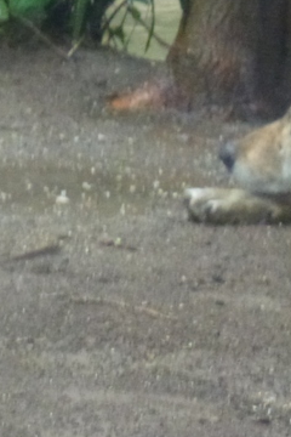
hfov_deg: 1.6
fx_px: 10221
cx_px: 255
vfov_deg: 2.4
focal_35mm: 843
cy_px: 137
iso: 800
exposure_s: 1/30
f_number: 5.7
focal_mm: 51
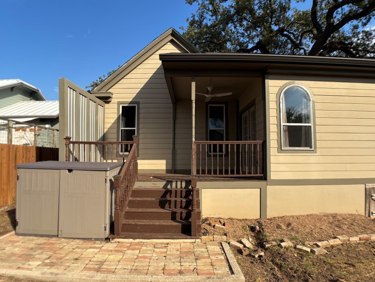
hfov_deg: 59.9
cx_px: 188
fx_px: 325
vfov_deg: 46.8
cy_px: 147
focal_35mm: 30
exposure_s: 1/2451
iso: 50
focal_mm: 5.96
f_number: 1.6
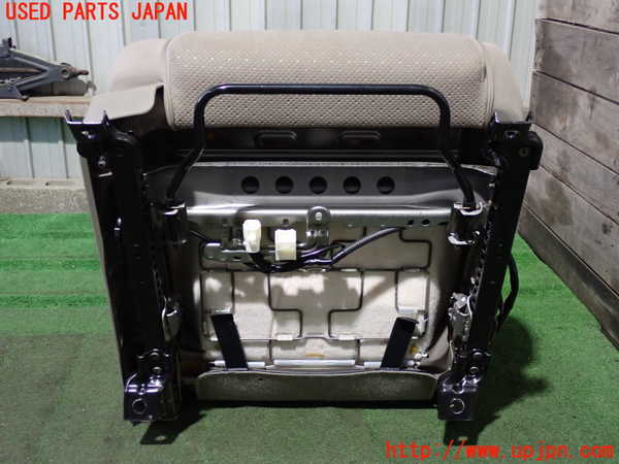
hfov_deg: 42.9
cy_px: 232
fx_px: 787
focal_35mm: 44
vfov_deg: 32.9
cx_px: 310
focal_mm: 7.84
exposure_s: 1/13
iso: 800
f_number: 2.9
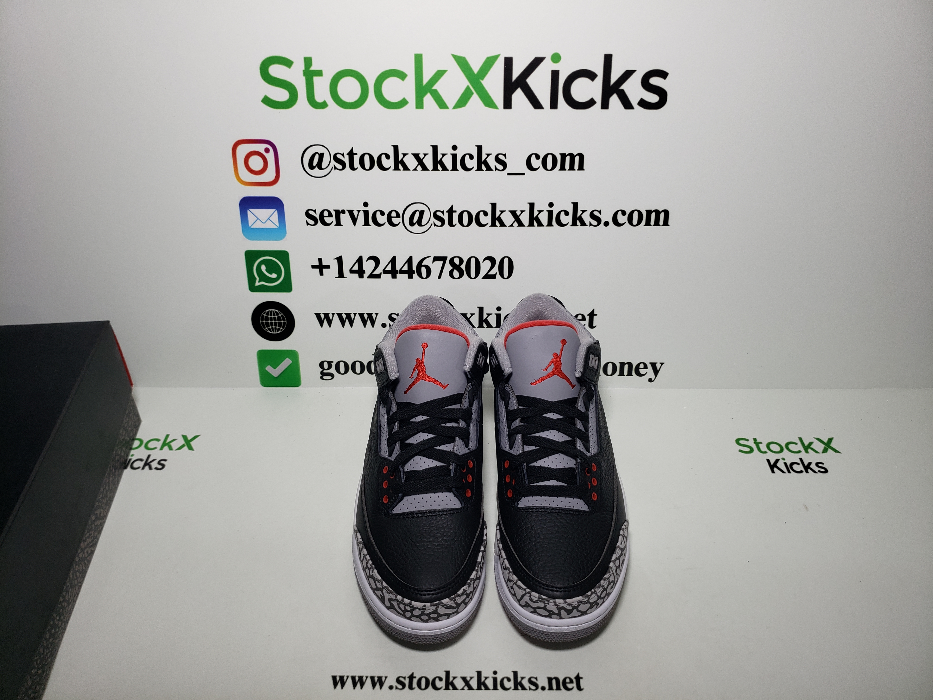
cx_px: 466
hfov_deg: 67.3
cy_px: 350
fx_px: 701
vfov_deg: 53.1
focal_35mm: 26
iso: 50
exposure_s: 1/532
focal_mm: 4.3
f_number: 1.5
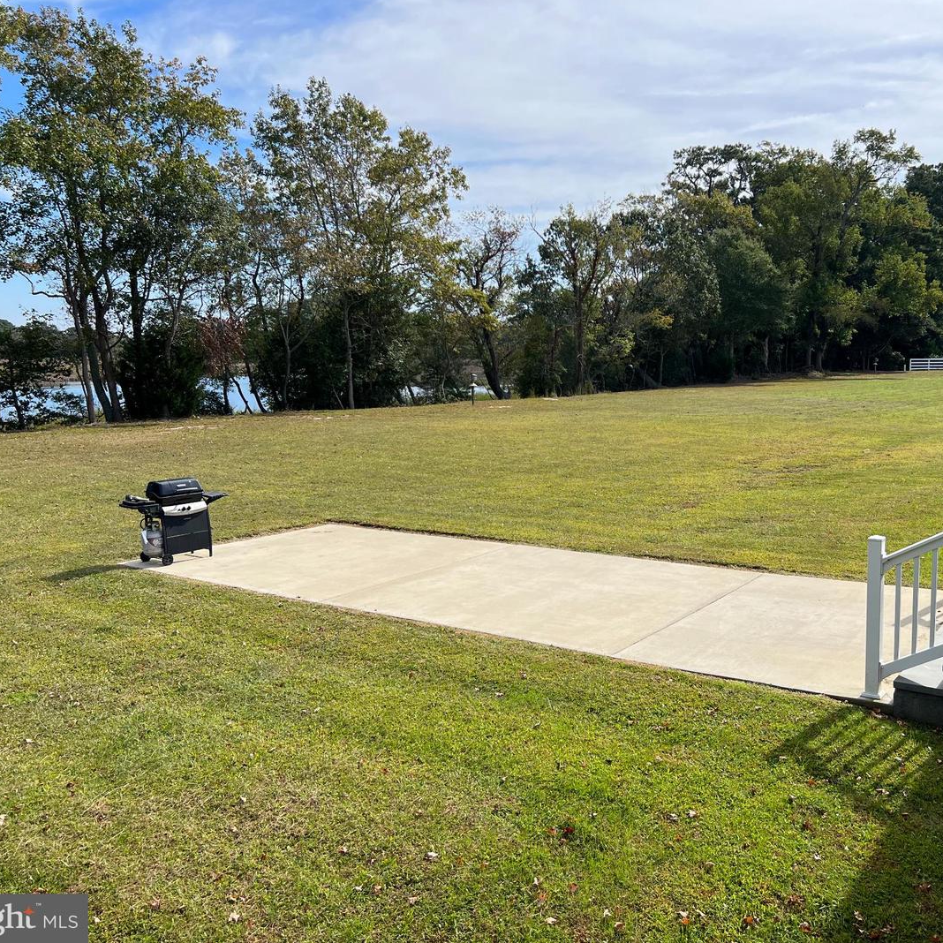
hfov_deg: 52.2
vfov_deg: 52.5
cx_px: 569
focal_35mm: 31
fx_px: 955
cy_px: 468
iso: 50
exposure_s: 1/2695
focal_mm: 5.7
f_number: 1.5
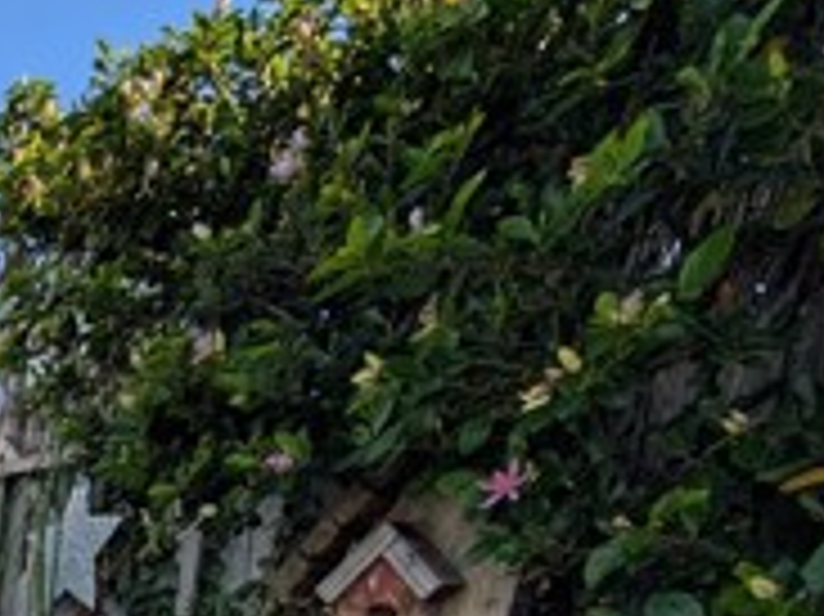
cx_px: -338
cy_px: 942
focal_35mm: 42
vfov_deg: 25.3
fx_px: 999
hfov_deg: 30.6
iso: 43
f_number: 1.7
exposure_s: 1/2924
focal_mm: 2.02
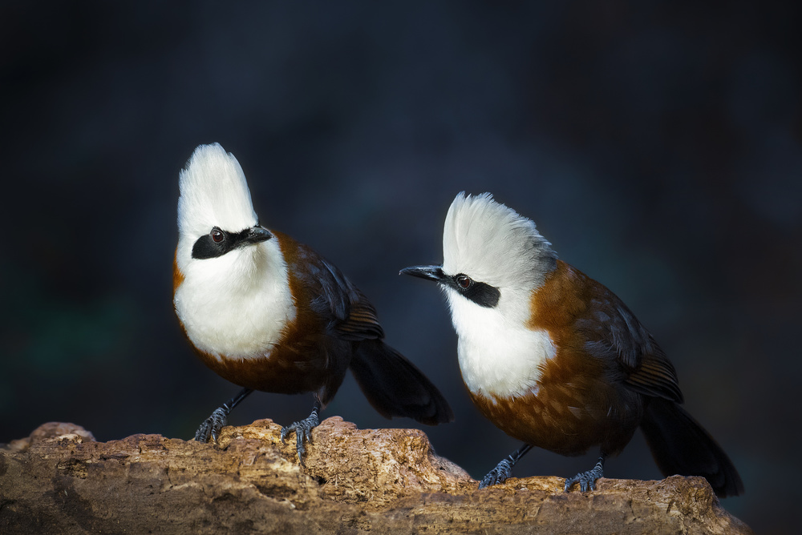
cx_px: 401
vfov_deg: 2.8
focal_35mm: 500
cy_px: 268
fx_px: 11145
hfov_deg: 4.1
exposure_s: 1/200
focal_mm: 500
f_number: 6.3
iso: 2000
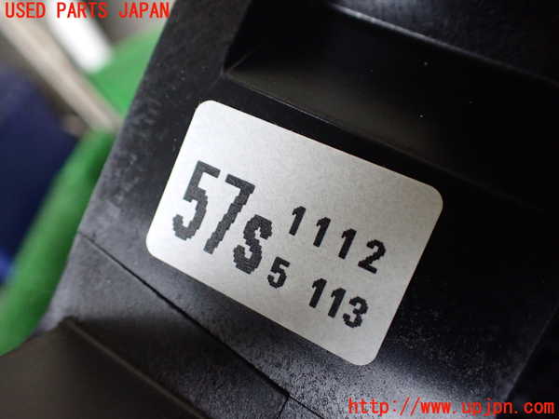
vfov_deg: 46.8
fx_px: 484
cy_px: 210
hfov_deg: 60.0
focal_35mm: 30
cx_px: 280
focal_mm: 5.4
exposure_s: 1/60
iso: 800
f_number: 2.3
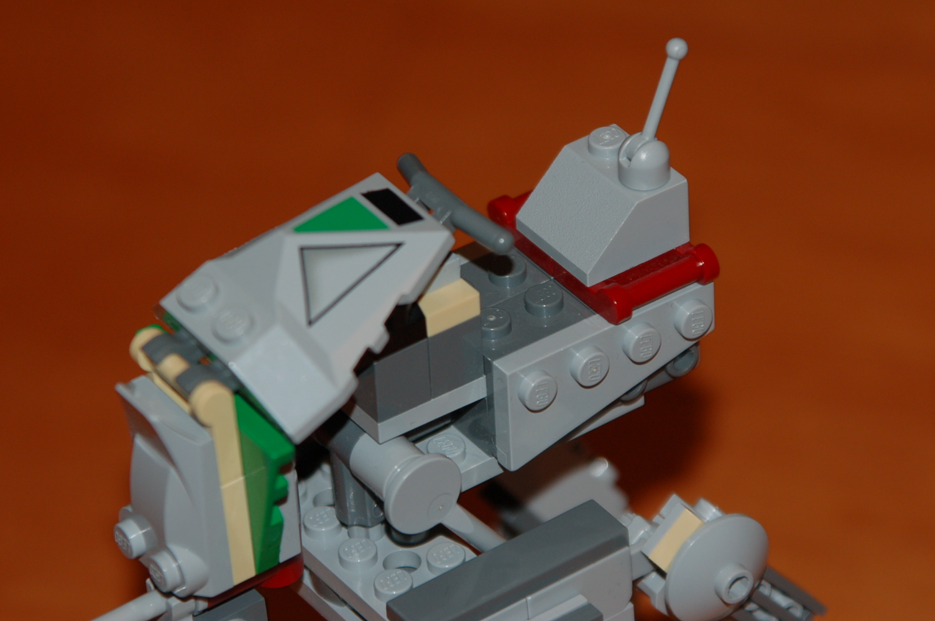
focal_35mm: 255
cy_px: 310
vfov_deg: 5.4
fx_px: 6617
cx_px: 468
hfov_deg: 8.1
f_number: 6.3
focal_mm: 170
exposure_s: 1/60
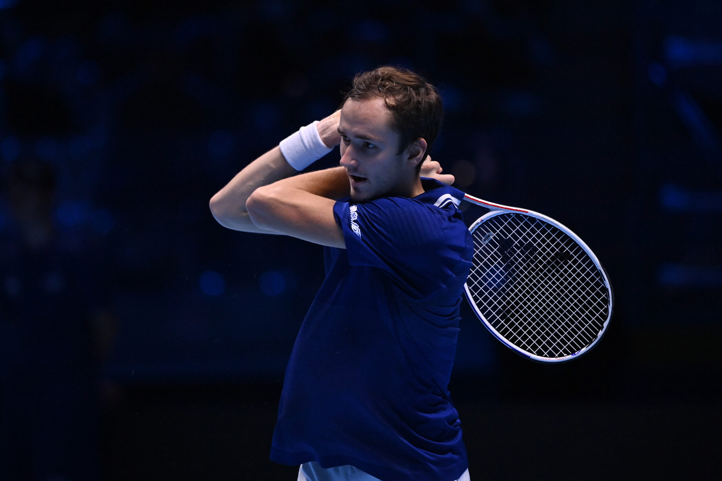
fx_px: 8022
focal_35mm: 400
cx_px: 361
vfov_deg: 3.4
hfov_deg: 5.2
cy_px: 240
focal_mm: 400
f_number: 4
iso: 4000
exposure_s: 1/1250
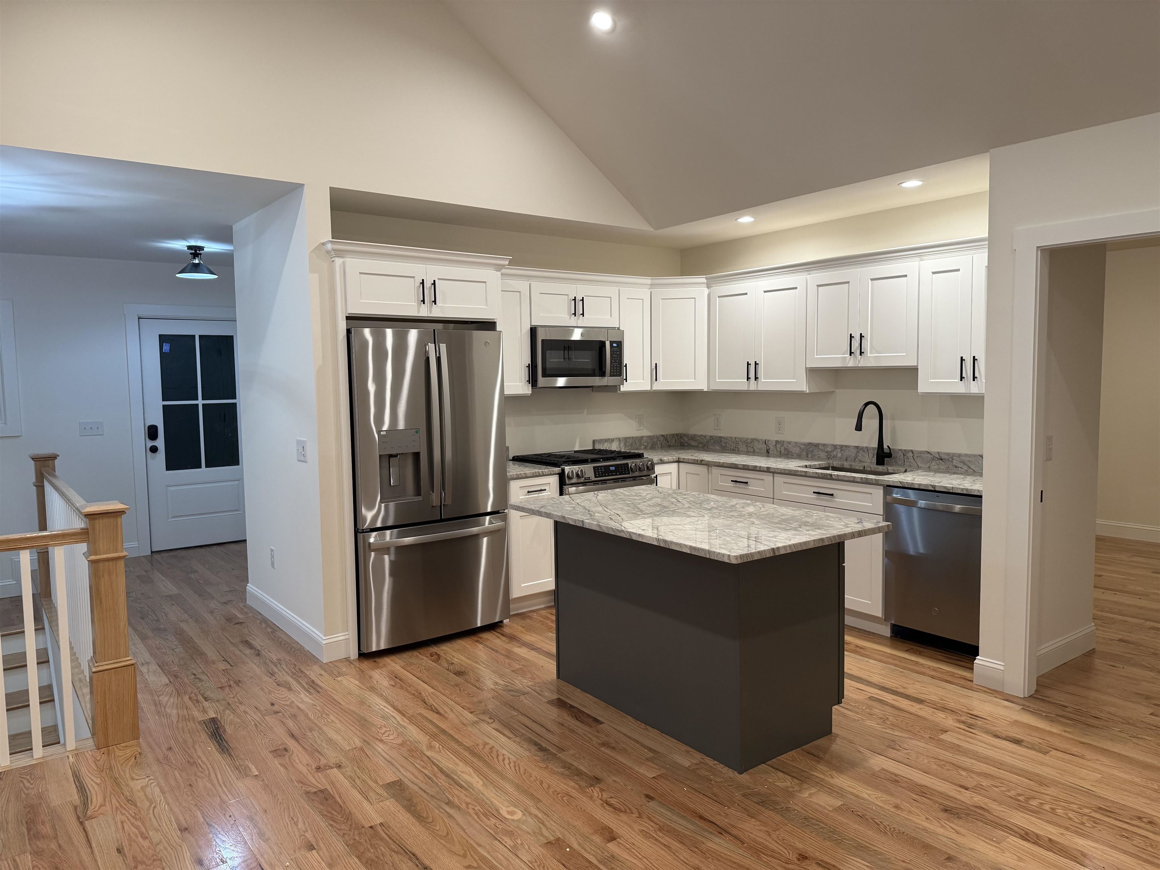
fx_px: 804
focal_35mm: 24
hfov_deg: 71.6
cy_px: 435
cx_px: 580
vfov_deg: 56.8
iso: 160
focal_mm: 6.76
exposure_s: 1/120
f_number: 1.78
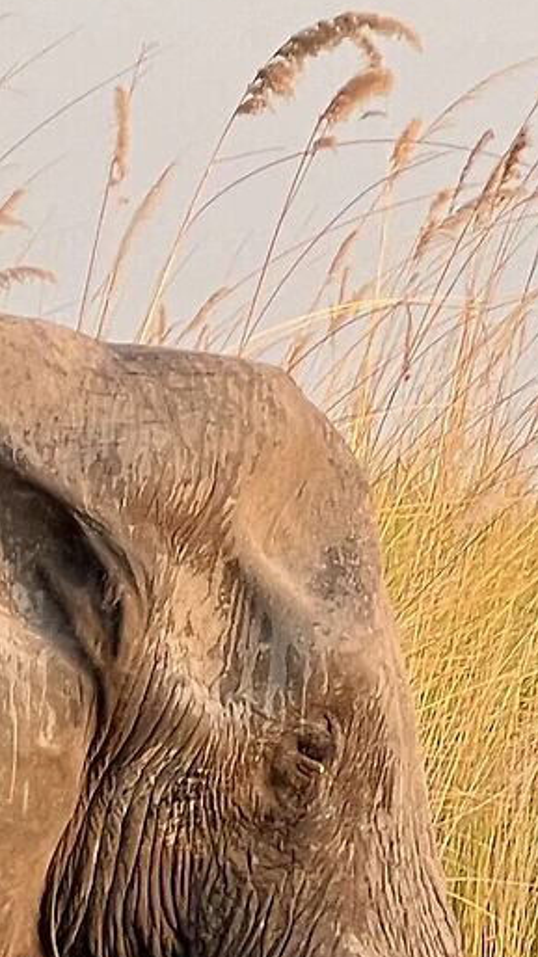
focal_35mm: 392
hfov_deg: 3.1
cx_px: -627
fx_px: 9945
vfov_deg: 5.5
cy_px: 1350
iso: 32
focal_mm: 9
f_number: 2.8
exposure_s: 1/121
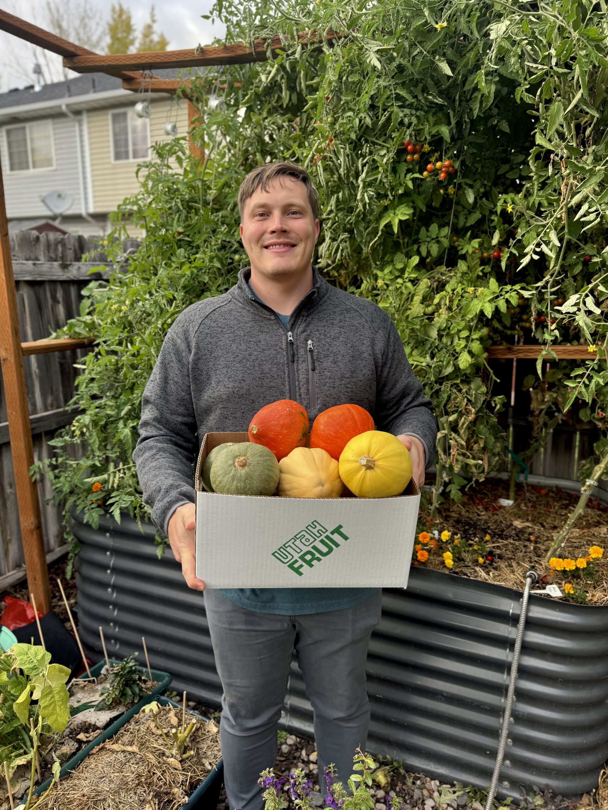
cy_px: 405
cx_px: 304
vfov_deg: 71.6
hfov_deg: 56.8
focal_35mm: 24
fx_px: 562
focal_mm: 6.76
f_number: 1.78
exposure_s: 1/236
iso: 64
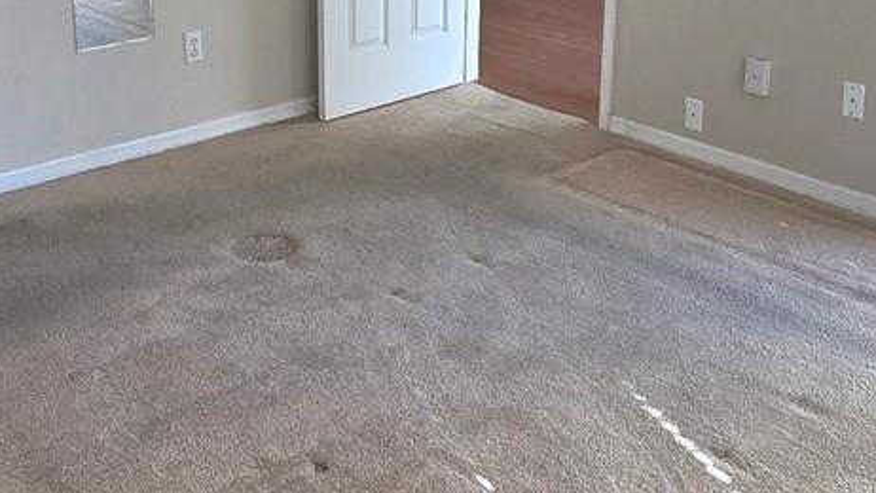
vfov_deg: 23.7
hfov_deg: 42.0
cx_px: 379
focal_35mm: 49
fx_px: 1138
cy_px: 40
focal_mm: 2.2
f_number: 2.2
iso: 50
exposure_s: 1/132
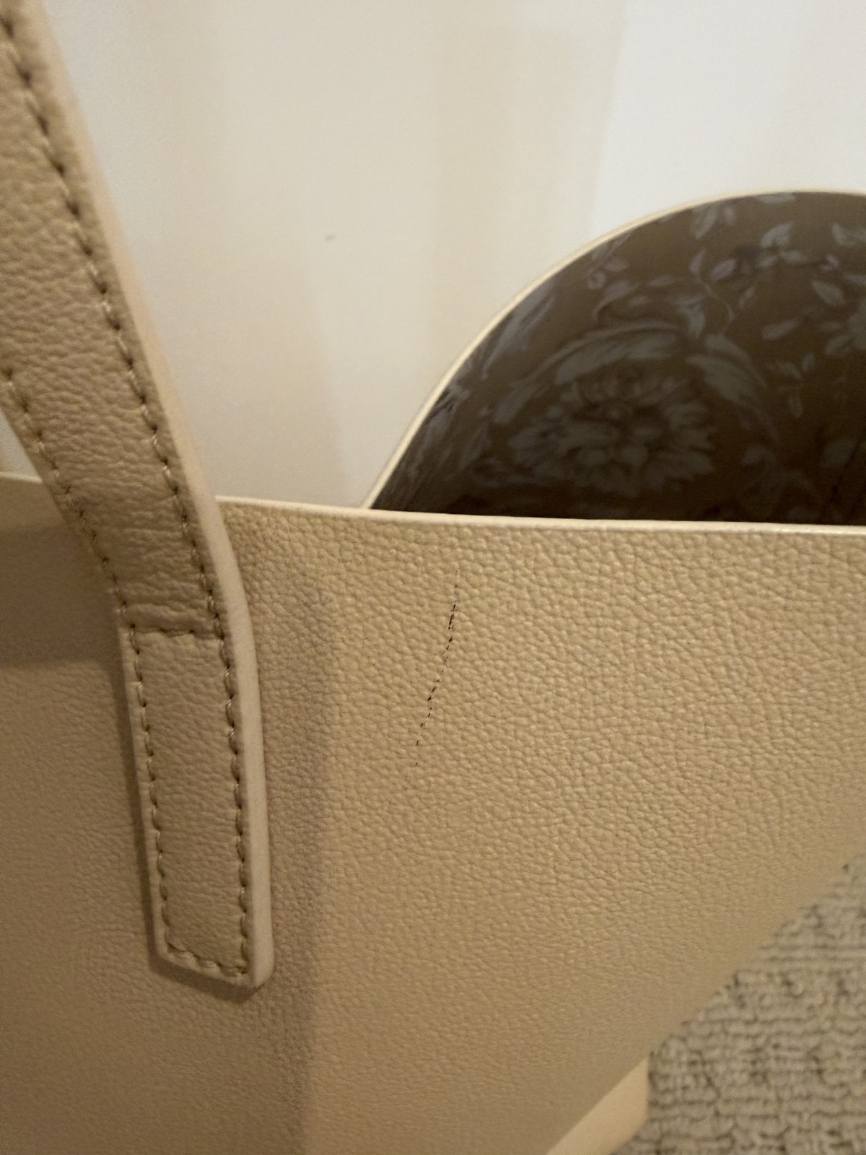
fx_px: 801
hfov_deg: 56.8
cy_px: 578
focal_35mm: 24
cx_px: 433
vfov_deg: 71.6
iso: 320
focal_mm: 2.22
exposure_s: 1/50
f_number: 2.2
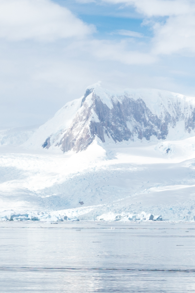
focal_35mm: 152
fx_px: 1235
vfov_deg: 13.5
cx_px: 255
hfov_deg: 8.9
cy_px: 109
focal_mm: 32
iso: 100
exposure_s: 1/400
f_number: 9
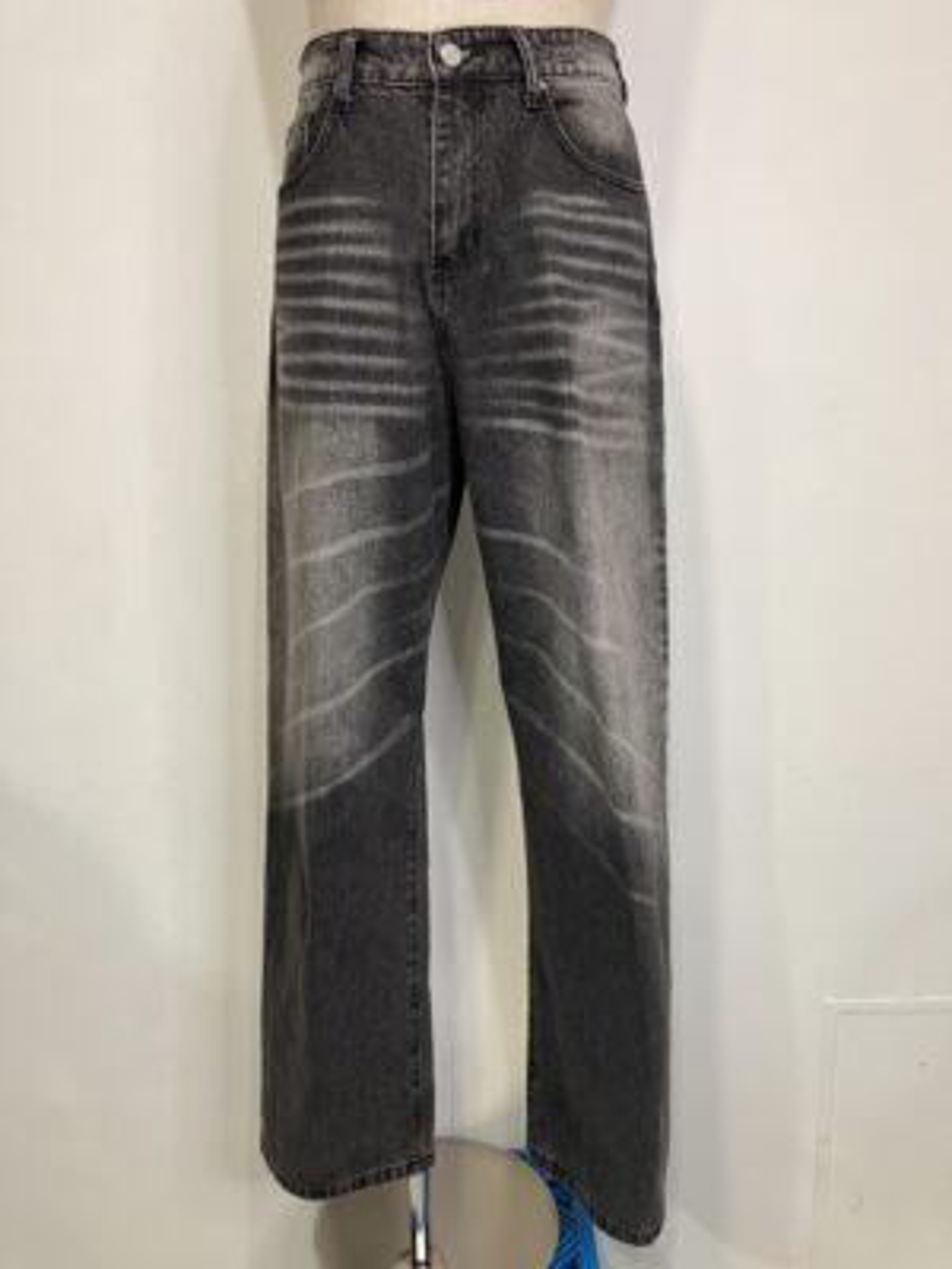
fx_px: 1027
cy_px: 634
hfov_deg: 49.7
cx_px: 476
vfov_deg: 63.4
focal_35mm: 28
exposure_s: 1/50
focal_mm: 3.99
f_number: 1.8
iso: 125
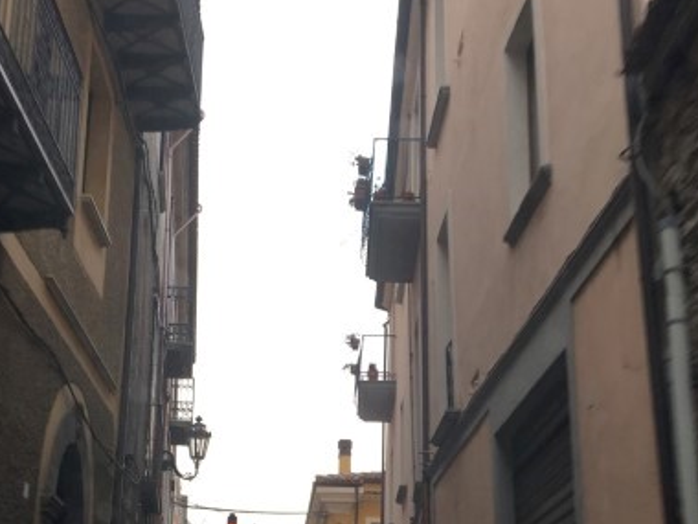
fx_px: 1170
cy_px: 419
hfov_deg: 33.2
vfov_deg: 24.8
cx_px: 332
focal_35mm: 58
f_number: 2.2
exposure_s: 1/50
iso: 32
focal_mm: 4.15
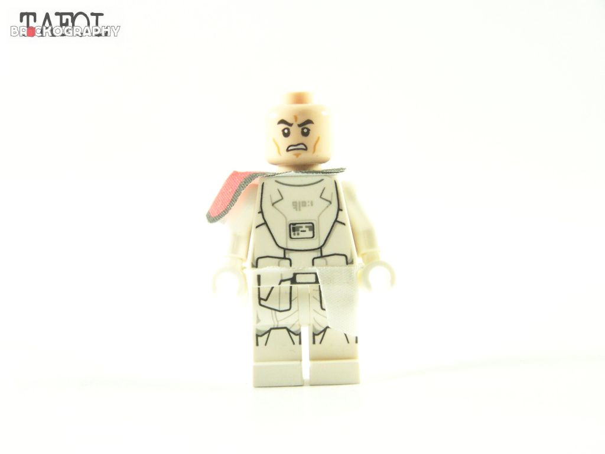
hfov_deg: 18.7
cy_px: 227
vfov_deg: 14.1
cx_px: 302
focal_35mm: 105
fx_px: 1835
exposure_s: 1/60
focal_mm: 17.5
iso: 400
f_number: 3.2
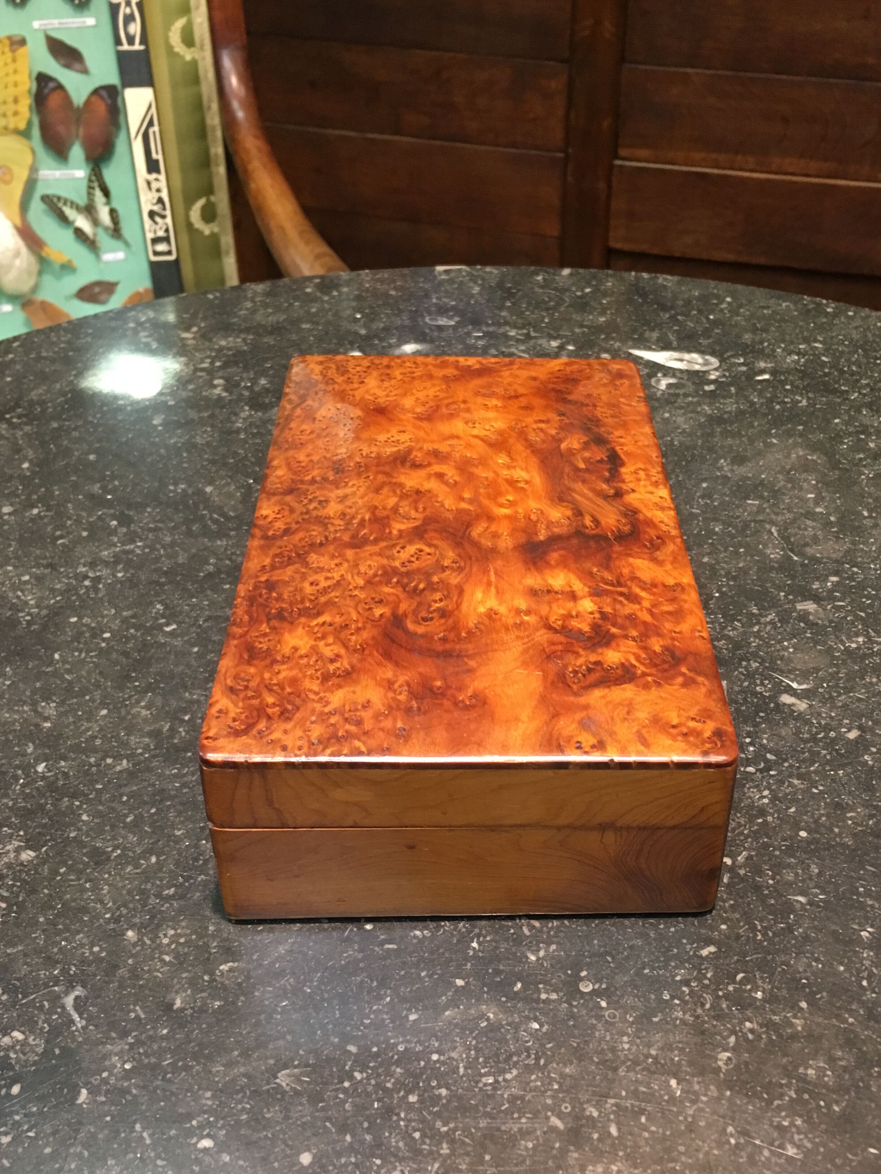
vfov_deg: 51.2
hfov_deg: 39.6
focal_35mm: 36
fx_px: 1222
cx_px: 489
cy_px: 674
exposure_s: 1/33
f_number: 2.2
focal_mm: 4.15
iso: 160
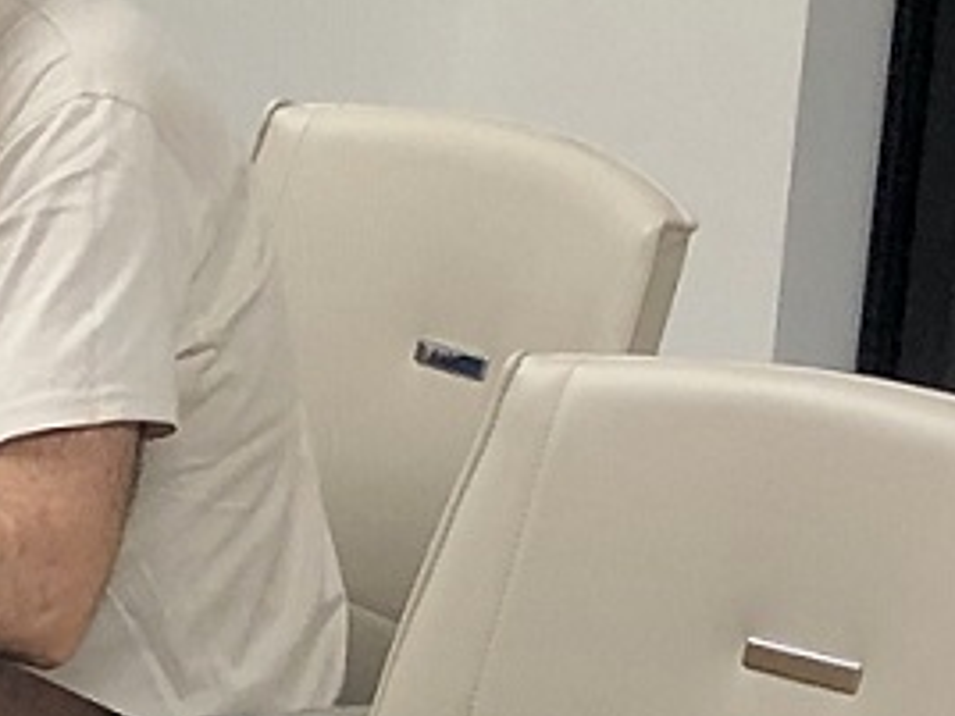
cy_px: 1078
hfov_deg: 8.7
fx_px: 5959
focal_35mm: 216
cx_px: -893
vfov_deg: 6.8
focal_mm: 3.99
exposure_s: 1/50
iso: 25
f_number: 1.8
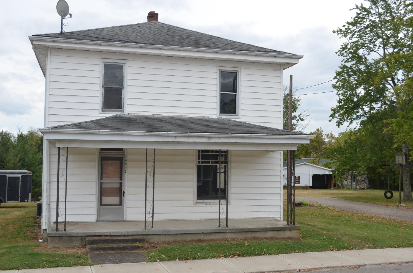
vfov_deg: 34.1
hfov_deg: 49.6
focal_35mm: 39
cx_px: 206
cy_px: 136
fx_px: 446
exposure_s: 1/250
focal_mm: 26
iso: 125
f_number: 8
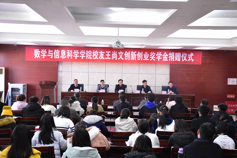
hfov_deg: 41.1
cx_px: 118
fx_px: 316
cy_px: 79
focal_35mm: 48
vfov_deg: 28.1
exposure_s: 1/125
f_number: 4
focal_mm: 32
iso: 4000
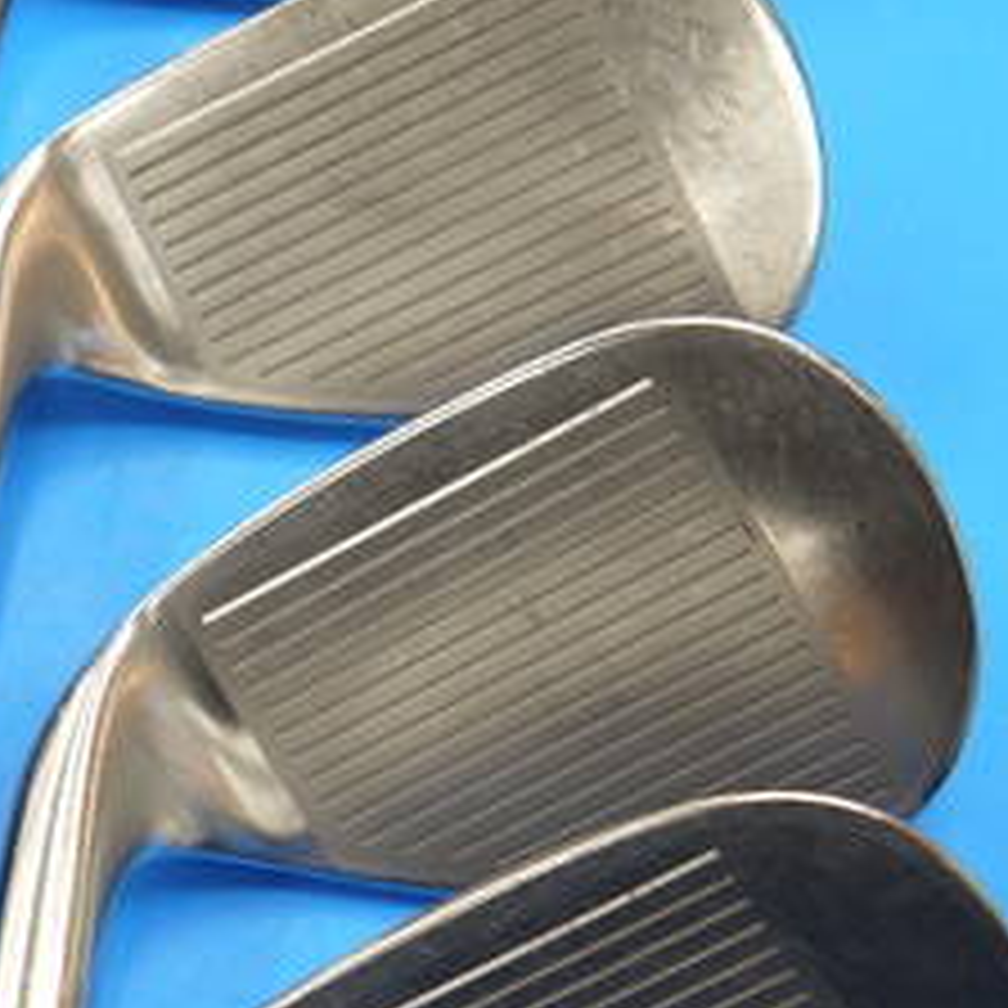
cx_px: -122
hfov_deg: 15.3
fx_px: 3657
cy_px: 486
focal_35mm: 111
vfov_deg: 15.7
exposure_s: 1/60
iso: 320
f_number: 4.4
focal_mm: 22
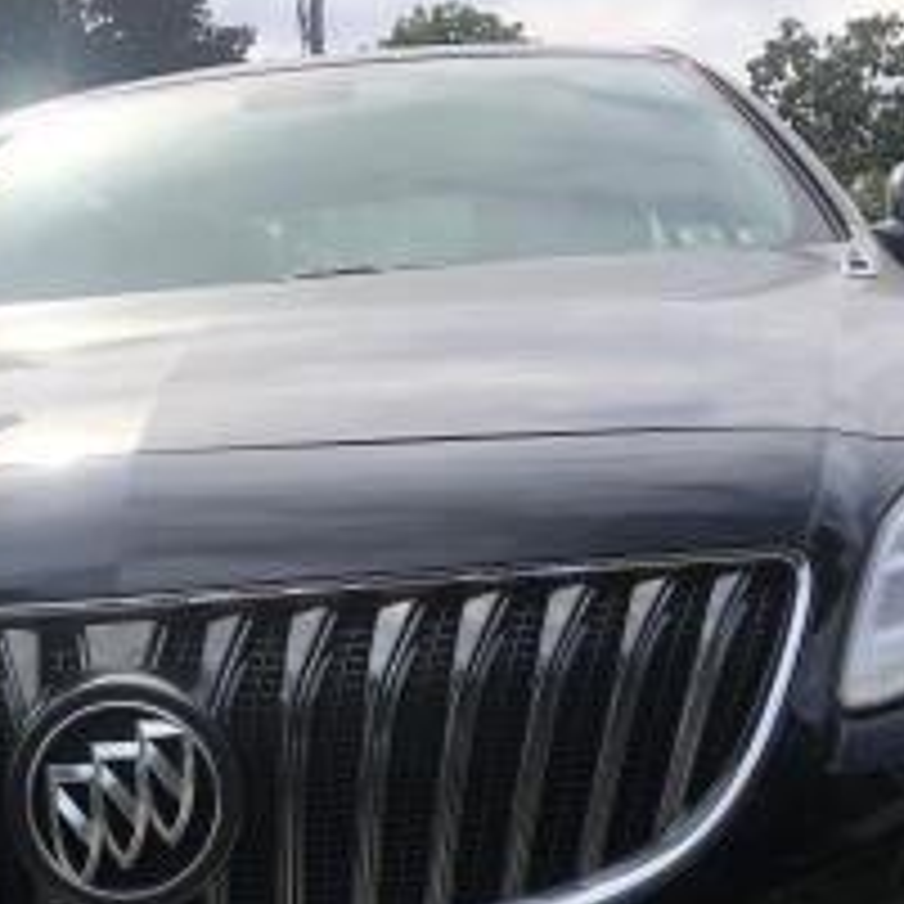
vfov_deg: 26.7
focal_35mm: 62
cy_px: 837
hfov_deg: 27.5
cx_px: 283
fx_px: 1832
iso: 20
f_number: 1.8
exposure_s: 1/774
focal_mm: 4
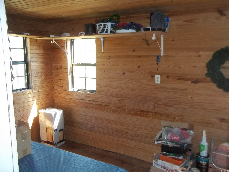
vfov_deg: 42.9
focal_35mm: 33
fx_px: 218
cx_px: 114
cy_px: 86
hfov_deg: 55.4
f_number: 3.3
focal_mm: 5.9
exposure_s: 1/40
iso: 160
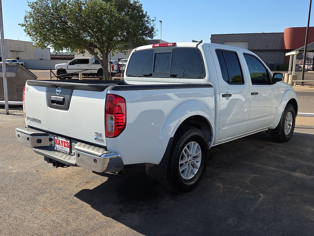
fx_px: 290
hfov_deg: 56.8
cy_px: 118
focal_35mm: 32
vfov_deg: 44.2
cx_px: 157
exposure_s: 1/5000
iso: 76
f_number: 1.8
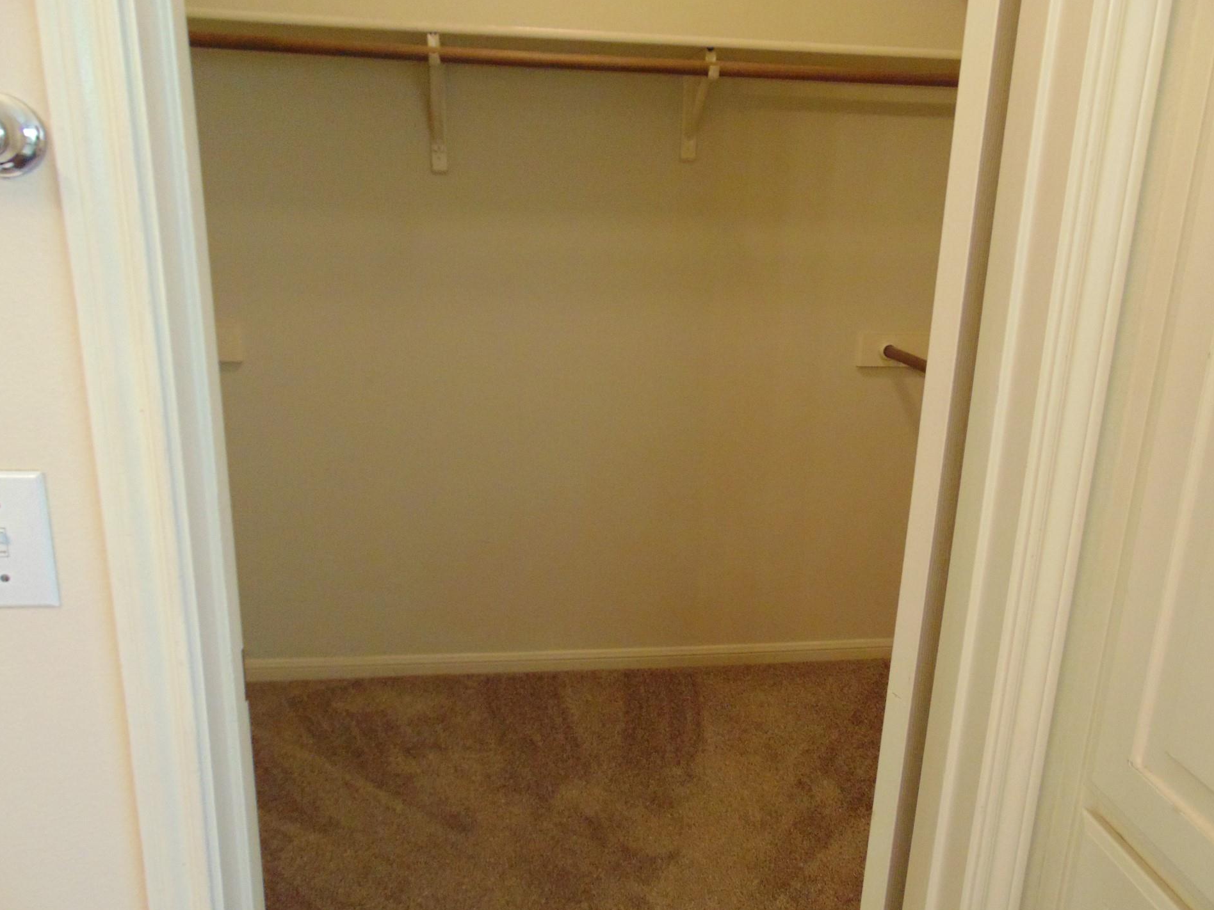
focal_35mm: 27
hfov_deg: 65.3
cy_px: 478
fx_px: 947
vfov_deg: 51.3
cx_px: 642
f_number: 3
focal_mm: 4.5
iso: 320
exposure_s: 1/30
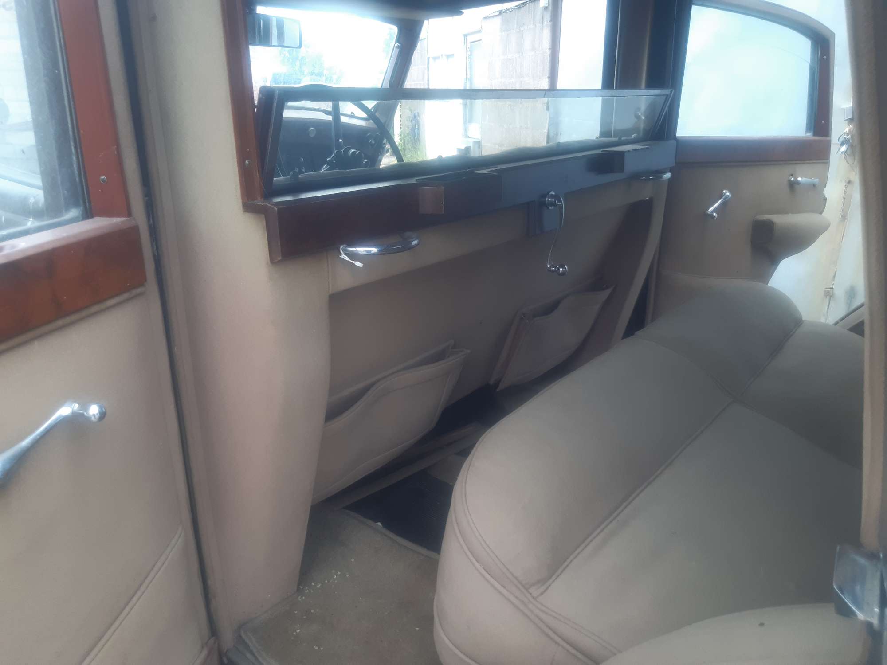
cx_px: 444
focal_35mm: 26
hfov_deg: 67.3
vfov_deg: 53.1
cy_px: 332
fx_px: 666
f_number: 1.7
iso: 50
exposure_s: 1/100
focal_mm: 3.92
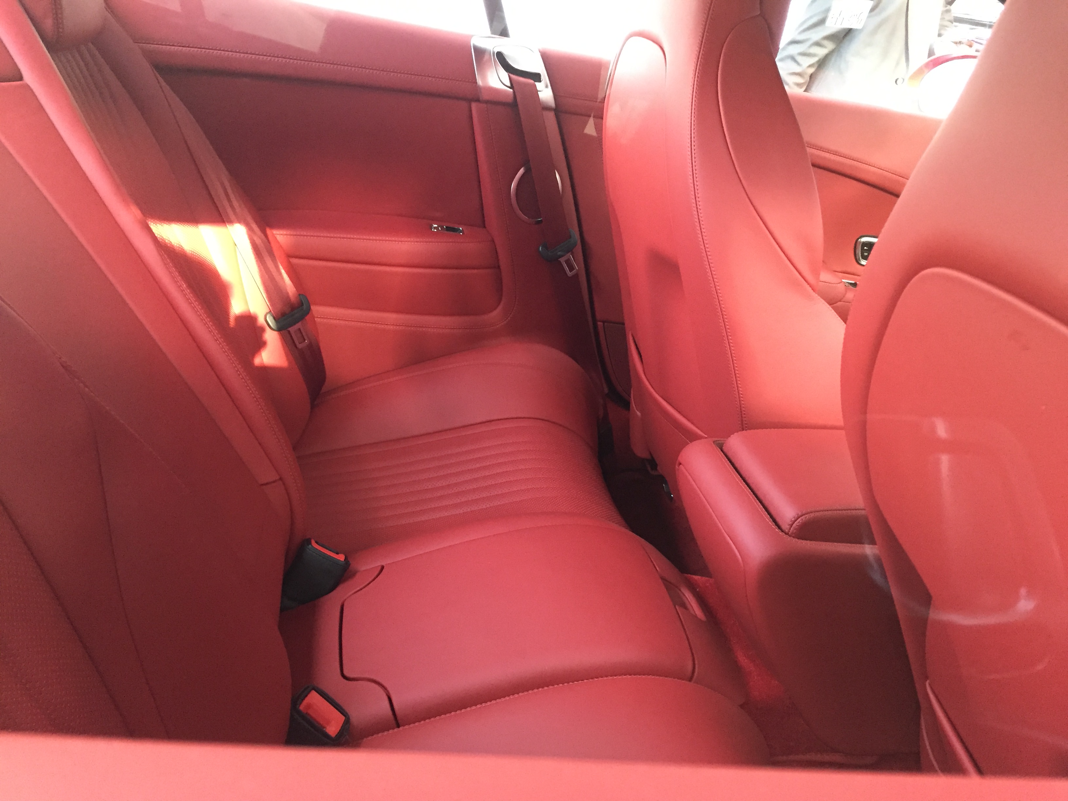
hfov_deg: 61.7
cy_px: 400
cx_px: 534
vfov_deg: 48.2
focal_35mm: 29
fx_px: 895
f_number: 2.2
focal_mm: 4.15
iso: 250
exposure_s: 1/17
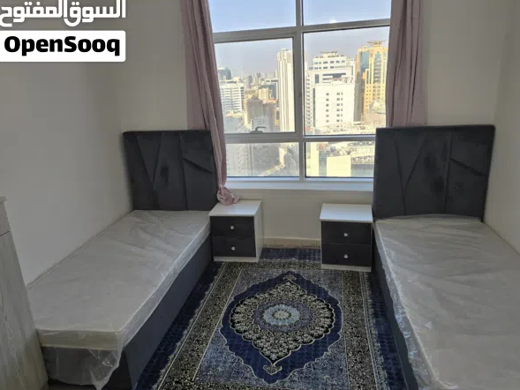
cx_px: 259
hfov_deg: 69.4
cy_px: 189
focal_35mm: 25
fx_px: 376
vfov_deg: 54.9
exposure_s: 1/100
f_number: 1.7
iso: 25
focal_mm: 6.3
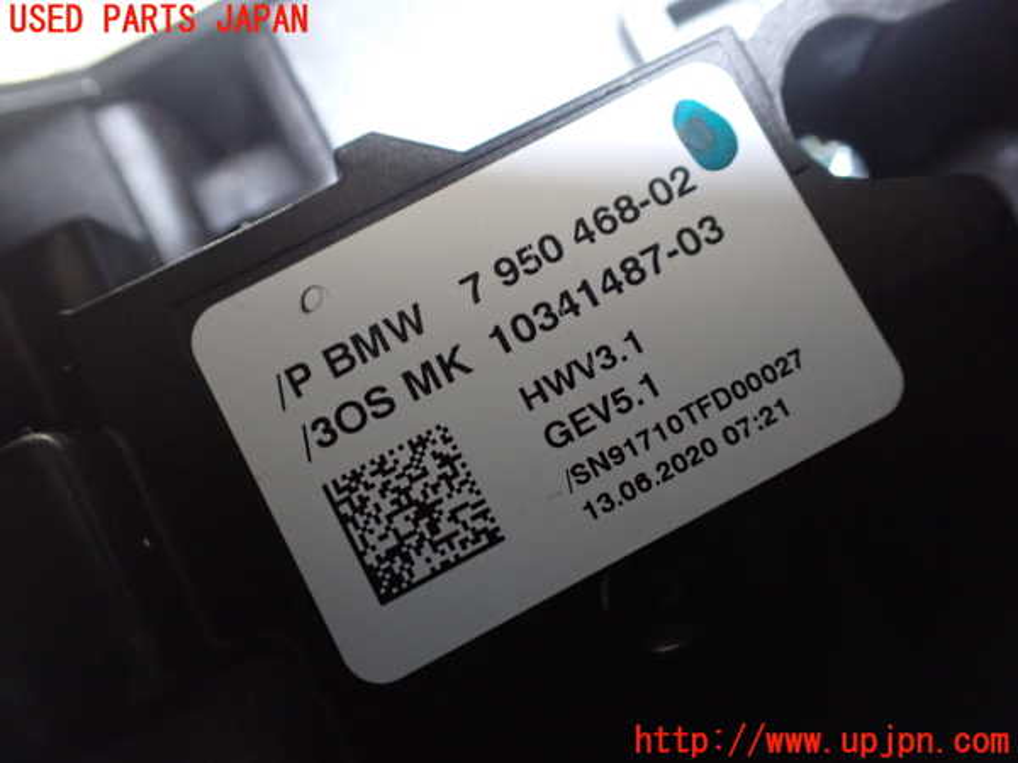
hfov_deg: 60.0
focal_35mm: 30
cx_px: 509
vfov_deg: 46.8
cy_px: 382
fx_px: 882
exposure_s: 1/30
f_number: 2.3
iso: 1000
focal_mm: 5.4
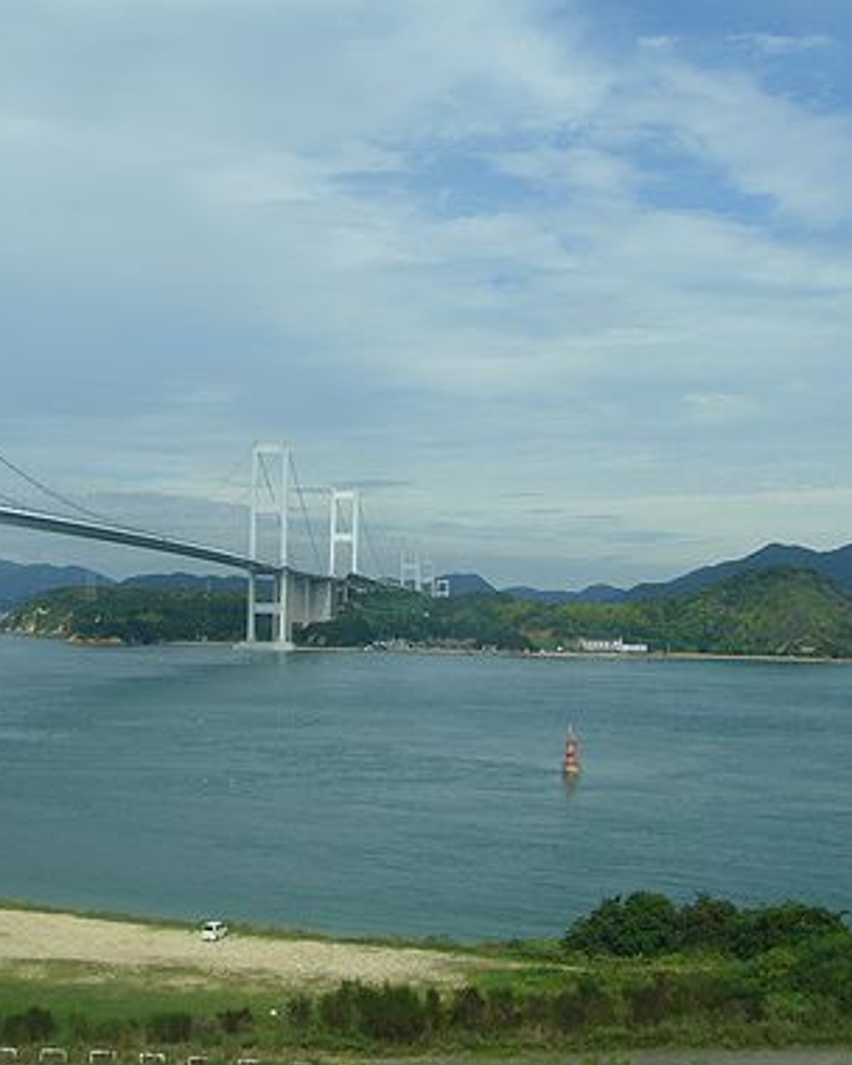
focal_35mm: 46
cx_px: 342
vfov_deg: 40.3
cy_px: 530
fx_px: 1450
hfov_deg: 32.7
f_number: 5.6
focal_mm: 5.8
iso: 80
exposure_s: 1/320
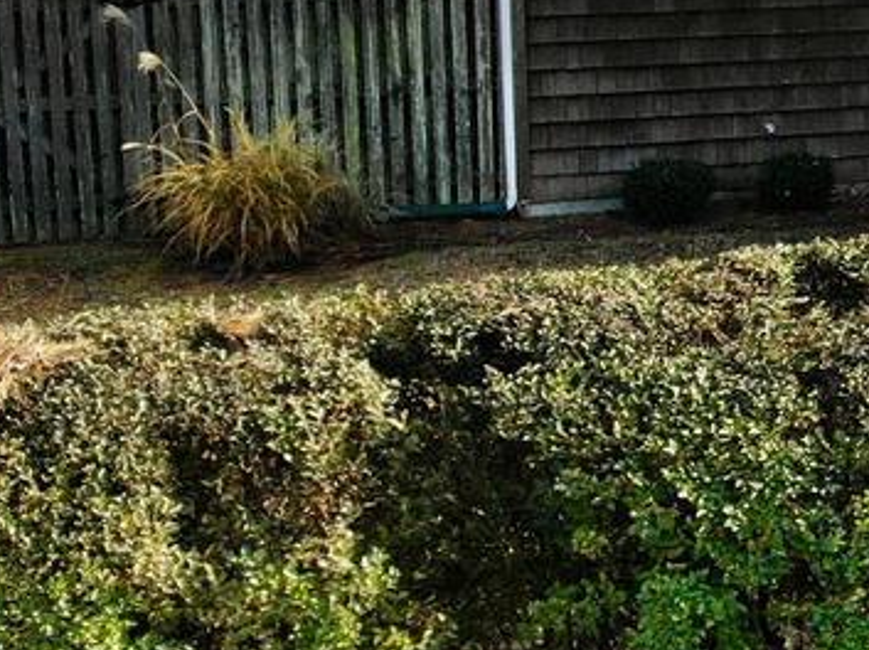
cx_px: 1541
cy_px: 114
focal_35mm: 98
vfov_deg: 15.0
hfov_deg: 16.8
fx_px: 2458
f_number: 2.8
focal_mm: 4.5
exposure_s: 1/222
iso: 100
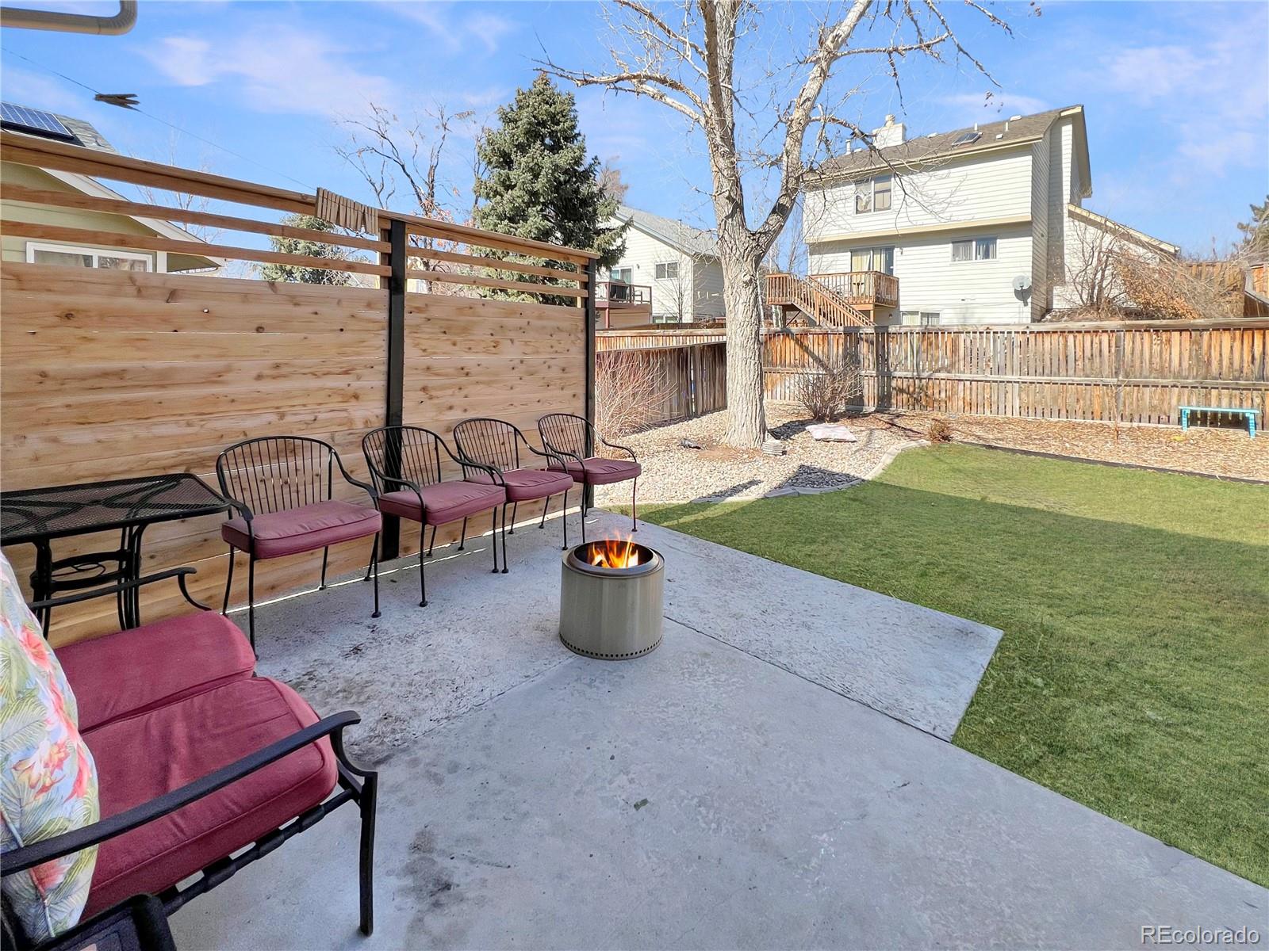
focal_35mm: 13
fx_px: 477
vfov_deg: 89.9
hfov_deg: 106.2
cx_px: 634
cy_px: 476
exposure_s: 1/919
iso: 32
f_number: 1.8
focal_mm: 1.57
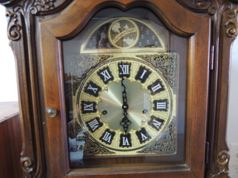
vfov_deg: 56.8
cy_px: 89
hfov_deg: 71.6
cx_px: 119
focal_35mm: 24
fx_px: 165
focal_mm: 4.3
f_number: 3
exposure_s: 1/8
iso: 400
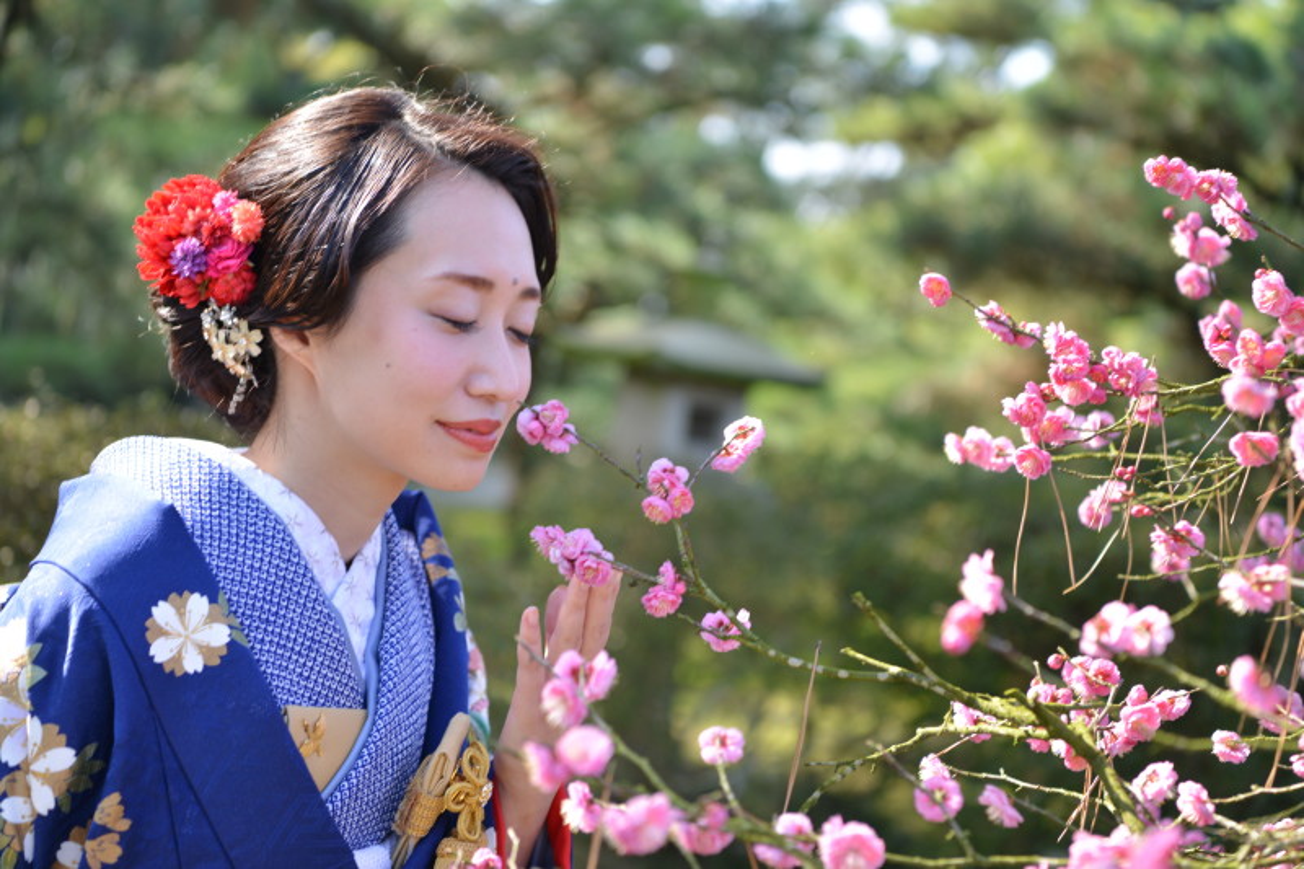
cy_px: 434
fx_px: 2535
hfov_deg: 28.8
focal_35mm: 70
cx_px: 652
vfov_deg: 19.4
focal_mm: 70
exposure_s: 1/160
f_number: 3.5
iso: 100
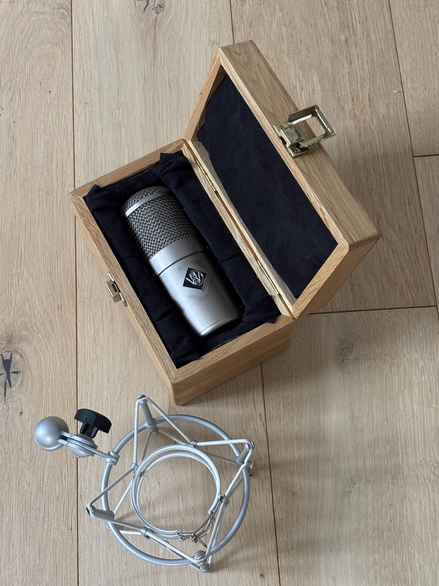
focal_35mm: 52
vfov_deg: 36.8
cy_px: 293
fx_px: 879
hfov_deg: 28.0
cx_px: 220
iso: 250
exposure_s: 1/40
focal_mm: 5.96
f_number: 1.6
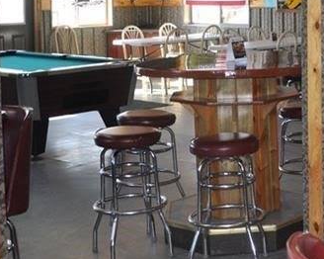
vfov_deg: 18.9
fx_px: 757
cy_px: 5
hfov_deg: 22.3
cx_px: 389
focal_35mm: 79
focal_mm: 18
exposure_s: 1/125
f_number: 3.5
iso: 560
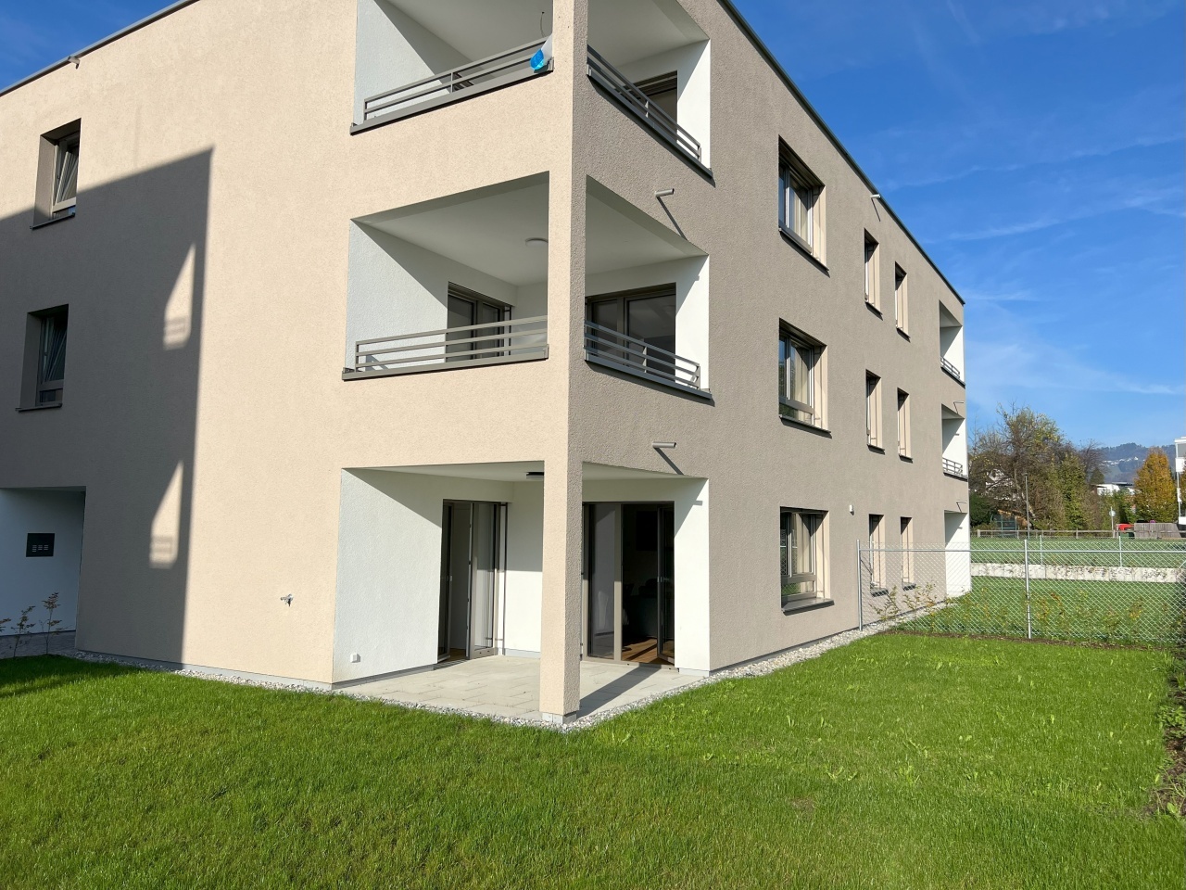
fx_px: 891
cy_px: 445
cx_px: 593
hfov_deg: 67.3
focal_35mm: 26
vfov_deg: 53.1
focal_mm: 5.7
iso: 50
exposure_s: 1/6579
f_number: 1.5
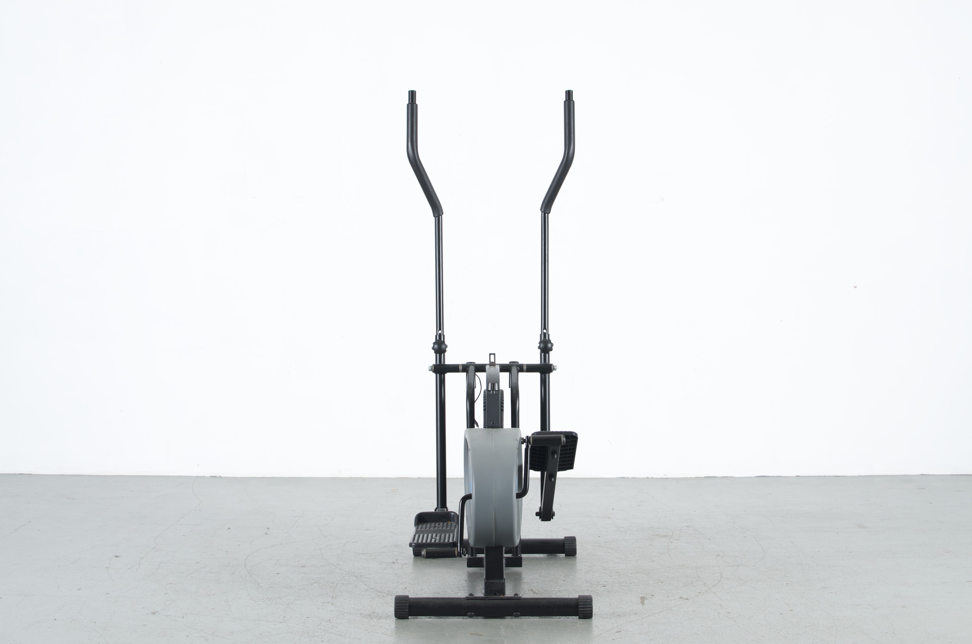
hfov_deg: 37.9
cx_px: 486
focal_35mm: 52
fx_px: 1415
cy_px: 322
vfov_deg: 25.6
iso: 100
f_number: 5.6
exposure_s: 1/100
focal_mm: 35
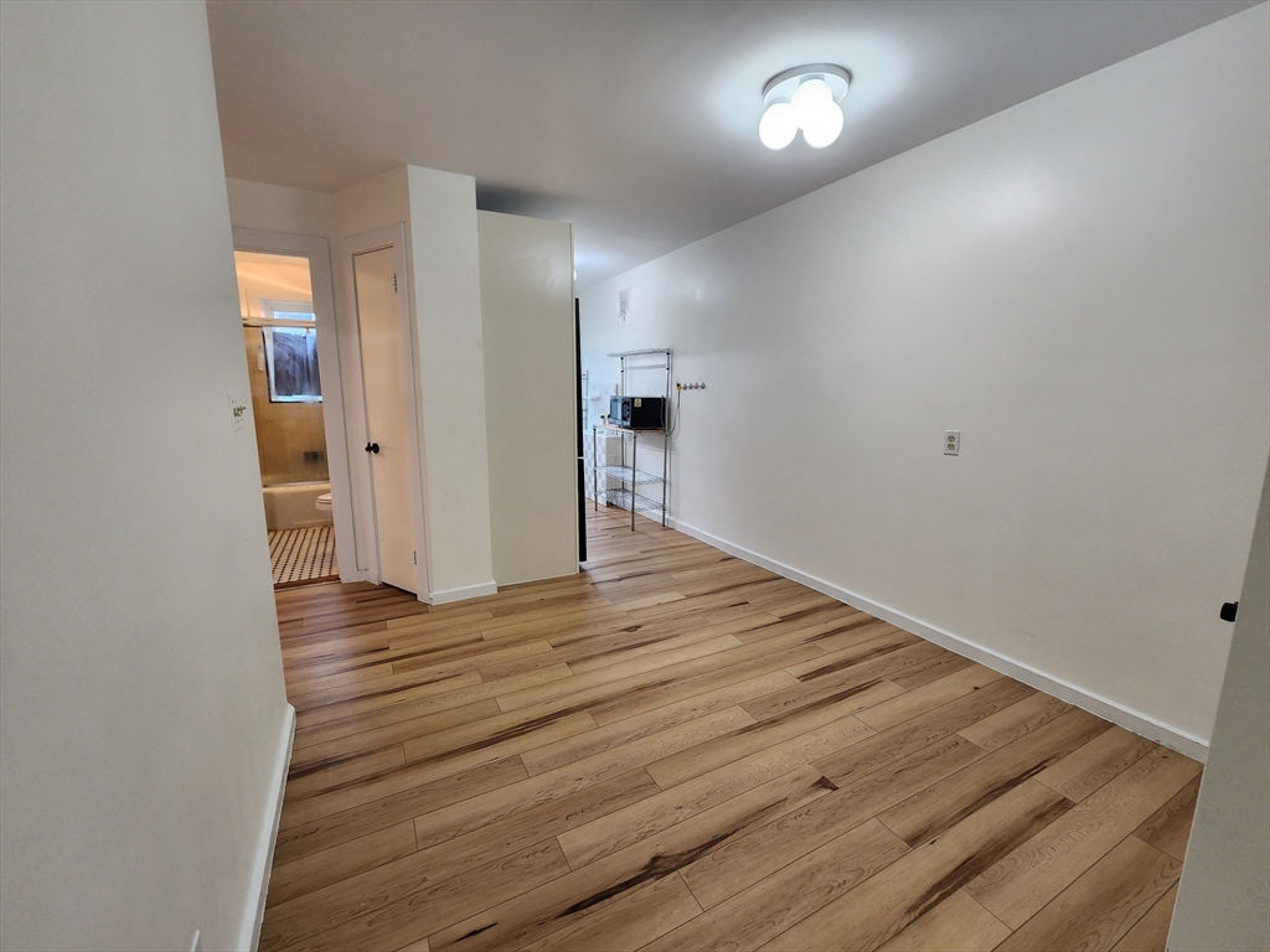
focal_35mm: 13
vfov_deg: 89.9
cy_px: 476
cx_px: 635
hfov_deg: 106.2
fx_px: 477
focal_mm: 2.2
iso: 160
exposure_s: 1/60
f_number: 2.2
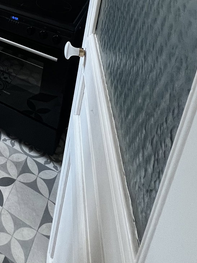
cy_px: -37
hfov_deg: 30.1
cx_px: -58
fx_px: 289
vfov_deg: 38.8
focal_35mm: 38
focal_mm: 1.57
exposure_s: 1/99
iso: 125
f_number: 1.8
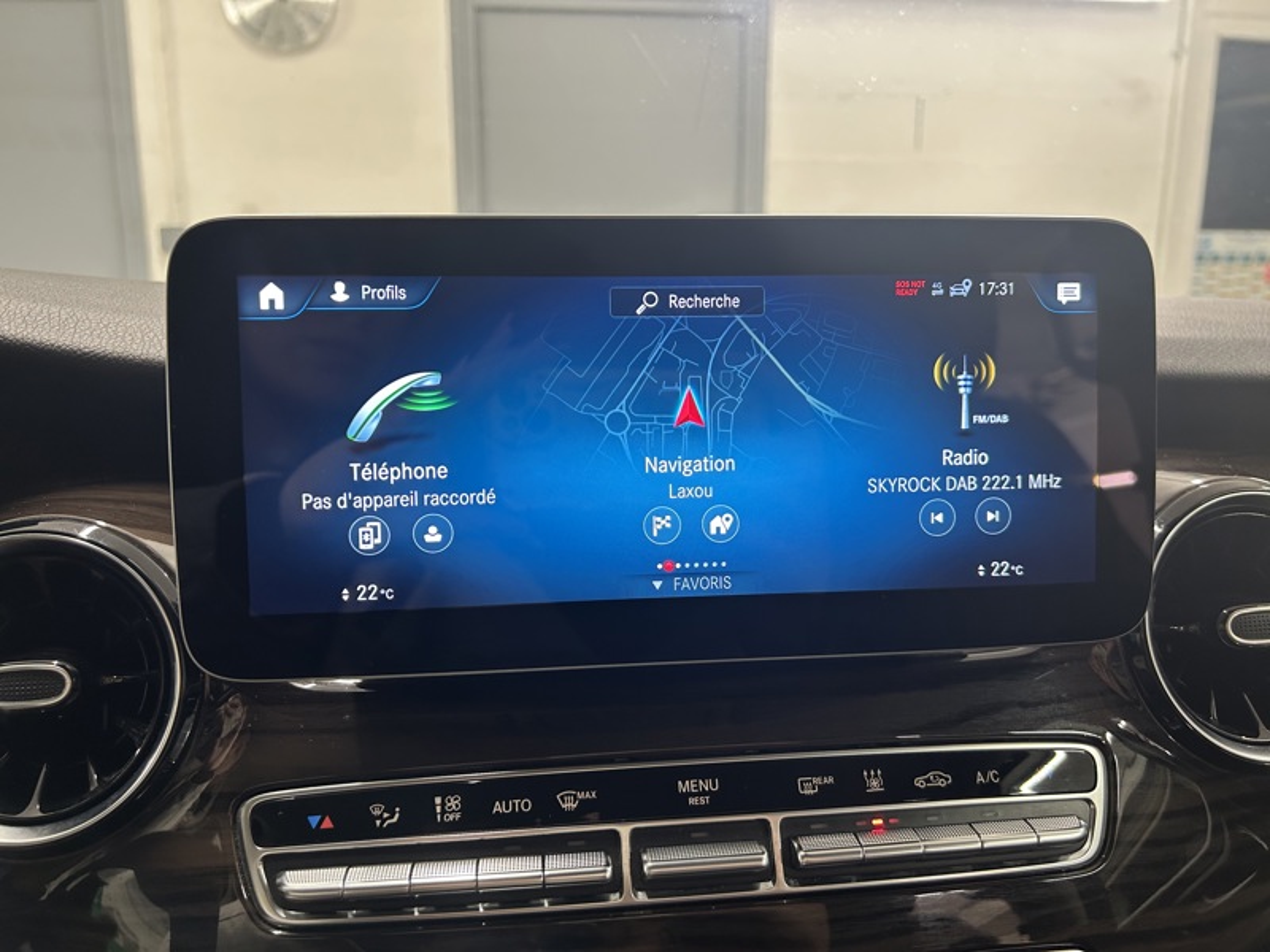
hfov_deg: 67.3
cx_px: 635
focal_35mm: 26
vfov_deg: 53.1
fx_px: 954
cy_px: 476
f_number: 1.5
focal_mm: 5.7
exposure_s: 1/50
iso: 100
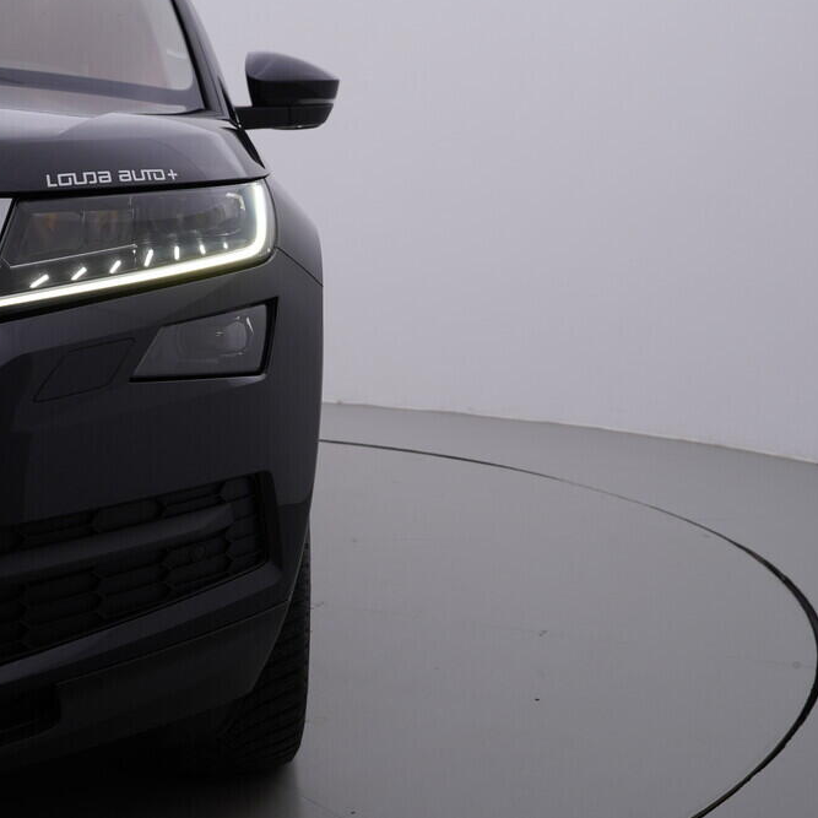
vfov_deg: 36.1
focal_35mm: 47
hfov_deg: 36.1
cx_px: 392
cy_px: 402
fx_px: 1257
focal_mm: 24
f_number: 5
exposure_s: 1/125
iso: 125
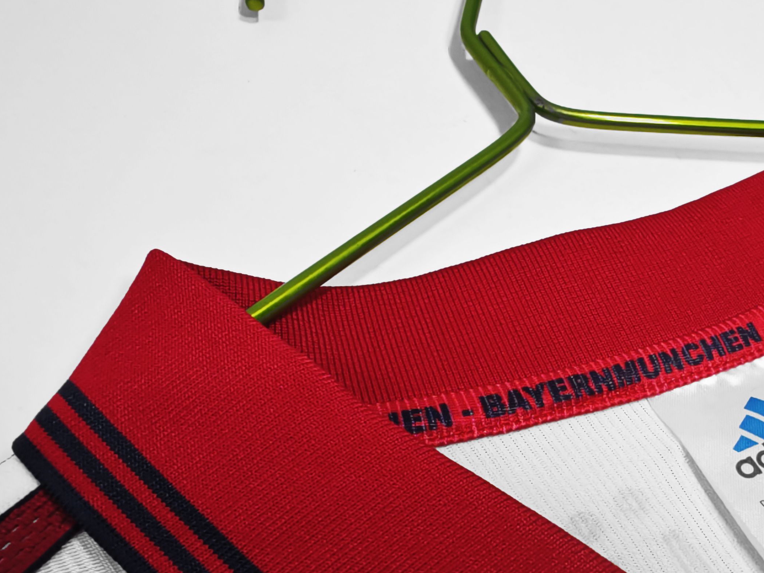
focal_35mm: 44
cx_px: 581
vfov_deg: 32.2
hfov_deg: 41.6
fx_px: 971
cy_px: 436
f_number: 2.2
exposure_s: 1/100
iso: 178
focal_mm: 2.59
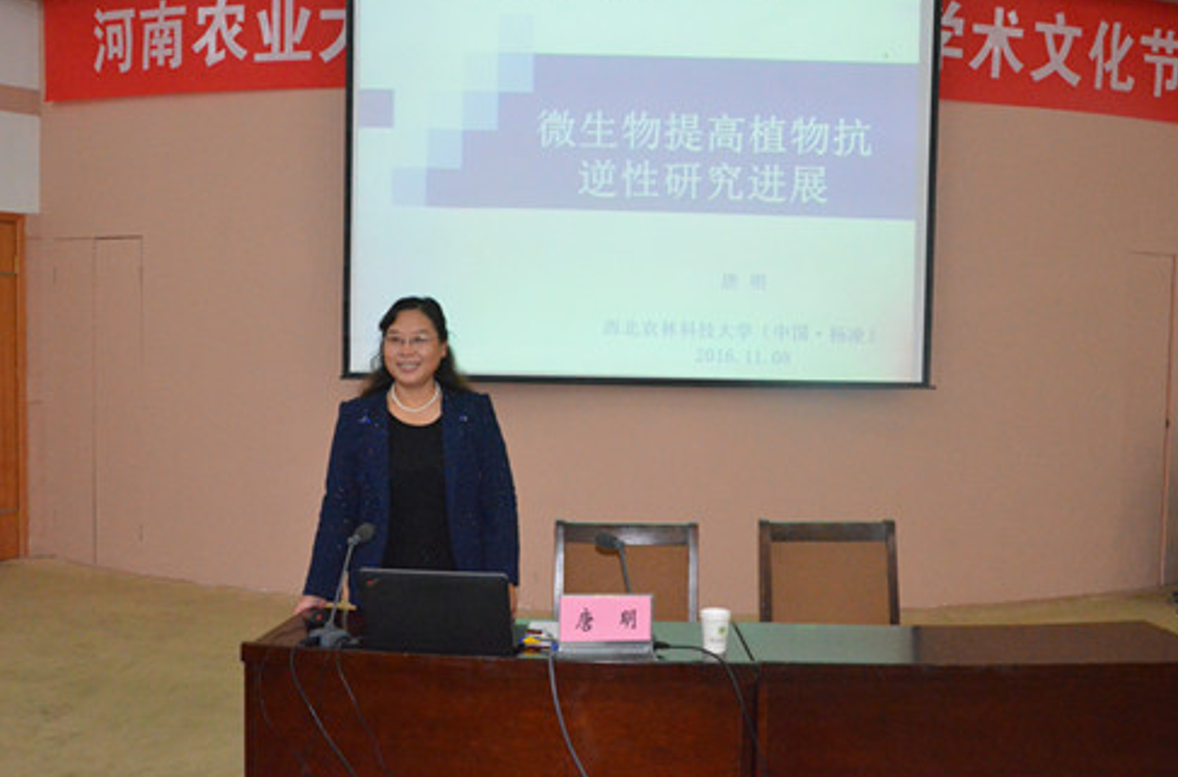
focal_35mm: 39
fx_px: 1256
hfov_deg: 50.3
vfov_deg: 34.4
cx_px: 581
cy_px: 382
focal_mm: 25
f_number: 8
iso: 6400
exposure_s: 1/160
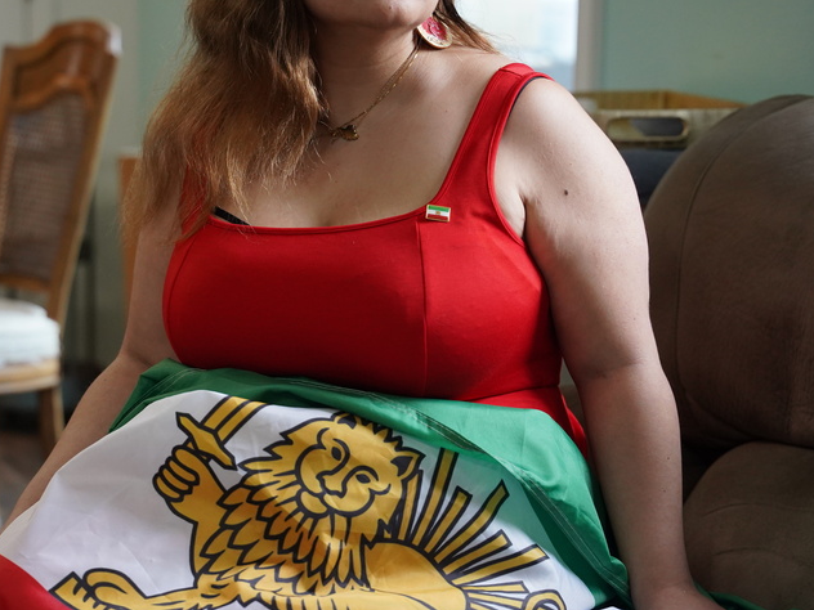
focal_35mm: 109
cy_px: 212
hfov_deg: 18.0
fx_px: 2563
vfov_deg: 13.6
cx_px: 236
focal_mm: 70
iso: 2000
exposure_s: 1/320
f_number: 2.8
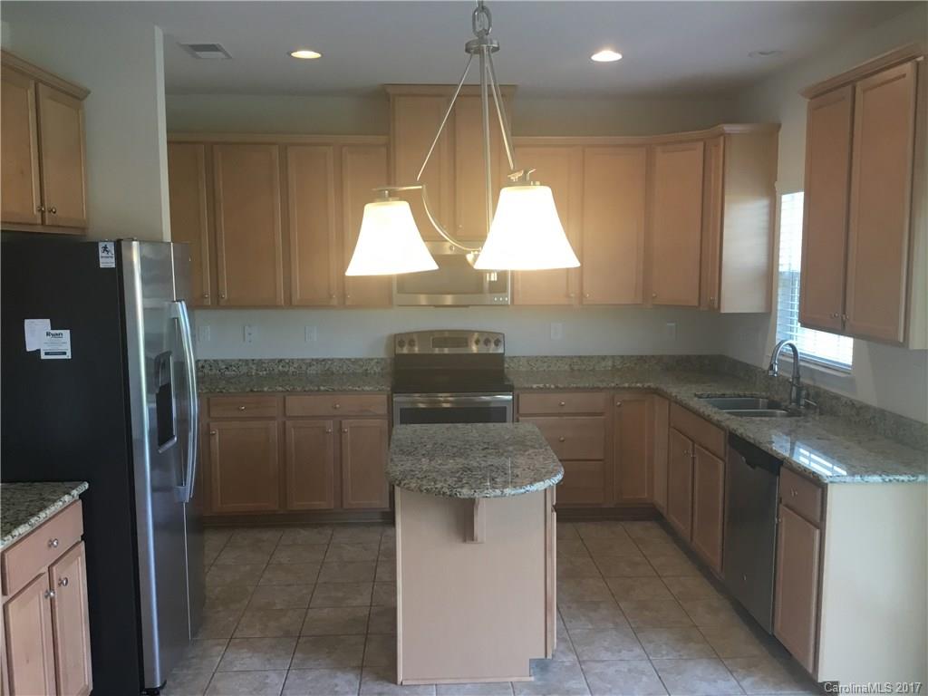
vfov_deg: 45.4
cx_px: 464
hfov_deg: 58.4
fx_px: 831
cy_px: 348
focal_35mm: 31
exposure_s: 1/30
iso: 64
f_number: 2.4
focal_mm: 3.3
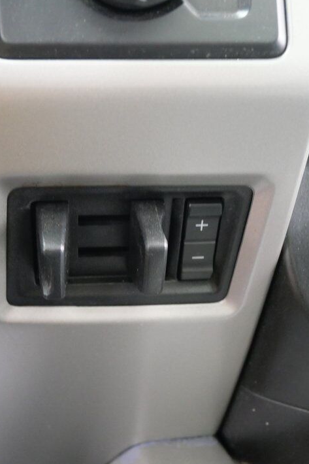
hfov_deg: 26.4
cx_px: 118
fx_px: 657
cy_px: 233
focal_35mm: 51
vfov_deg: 38.9
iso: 3200
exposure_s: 1/40
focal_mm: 17
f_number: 4
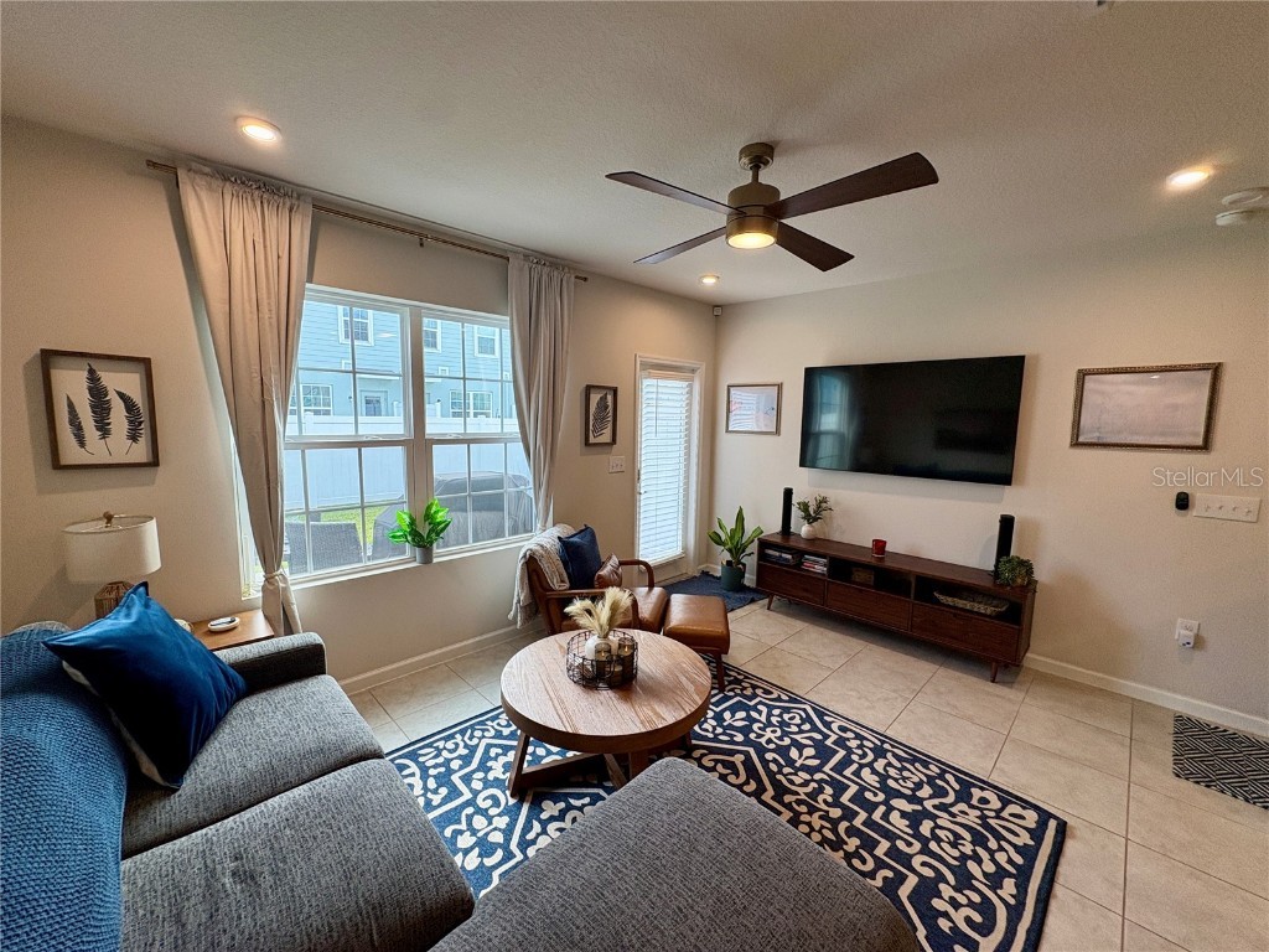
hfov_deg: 102.1
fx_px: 513
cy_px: 476
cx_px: 634
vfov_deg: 85.7
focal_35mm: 14
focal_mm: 2.22
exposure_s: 1/120
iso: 64
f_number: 2.2
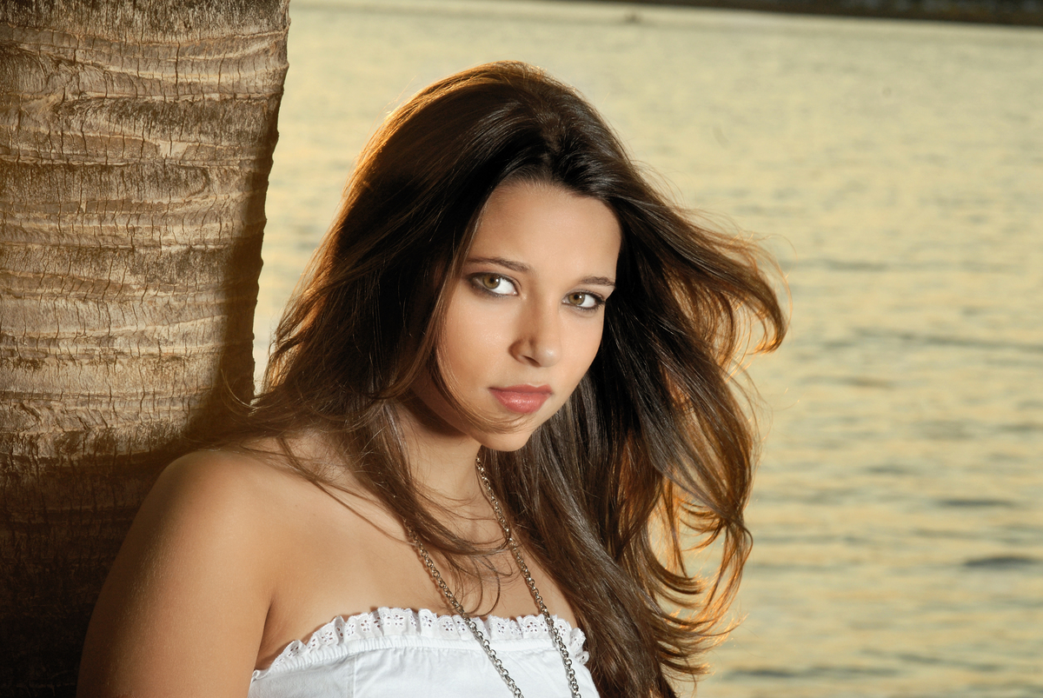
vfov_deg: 8.7
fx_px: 4568
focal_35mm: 158
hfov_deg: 13.0
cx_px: 522
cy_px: 349
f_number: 10
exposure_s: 1/200
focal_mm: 105
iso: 250
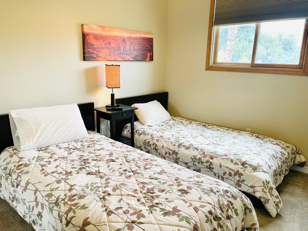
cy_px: 116
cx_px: 154
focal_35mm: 26
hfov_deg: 67.3
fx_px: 231
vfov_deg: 53.1
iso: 125
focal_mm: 5.1
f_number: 1.6
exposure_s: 1/120
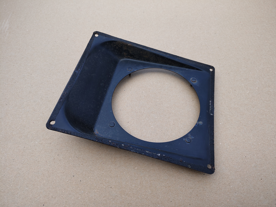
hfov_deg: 71.6
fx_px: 191
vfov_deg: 56.8
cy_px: 104
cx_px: 138
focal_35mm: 24
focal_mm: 5.56
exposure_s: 1/586
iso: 100
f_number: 1.8
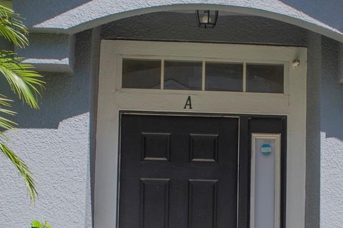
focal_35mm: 77
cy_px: 175
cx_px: 226
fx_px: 732
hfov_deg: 26.2
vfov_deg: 17.5
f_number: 8
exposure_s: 1/250
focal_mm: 20
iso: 140
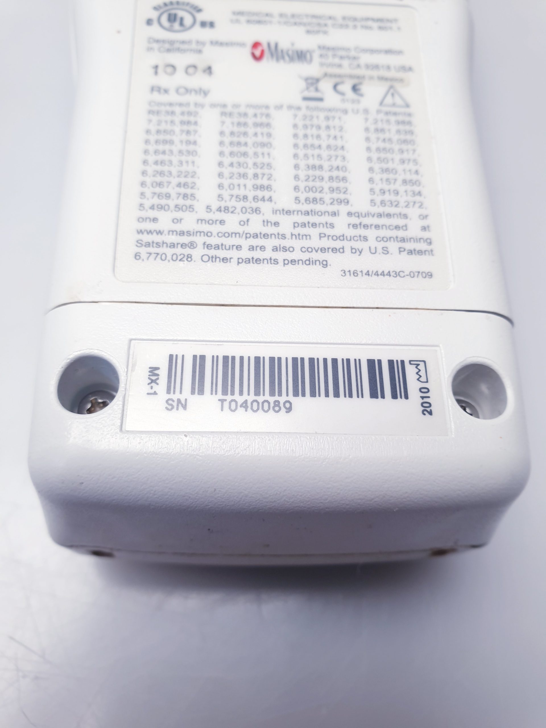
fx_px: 547
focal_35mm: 26
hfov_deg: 53.1
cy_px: 364
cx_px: 273
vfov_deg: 67.3
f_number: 2.4
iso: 64
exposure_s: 1/50
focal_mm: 4.3
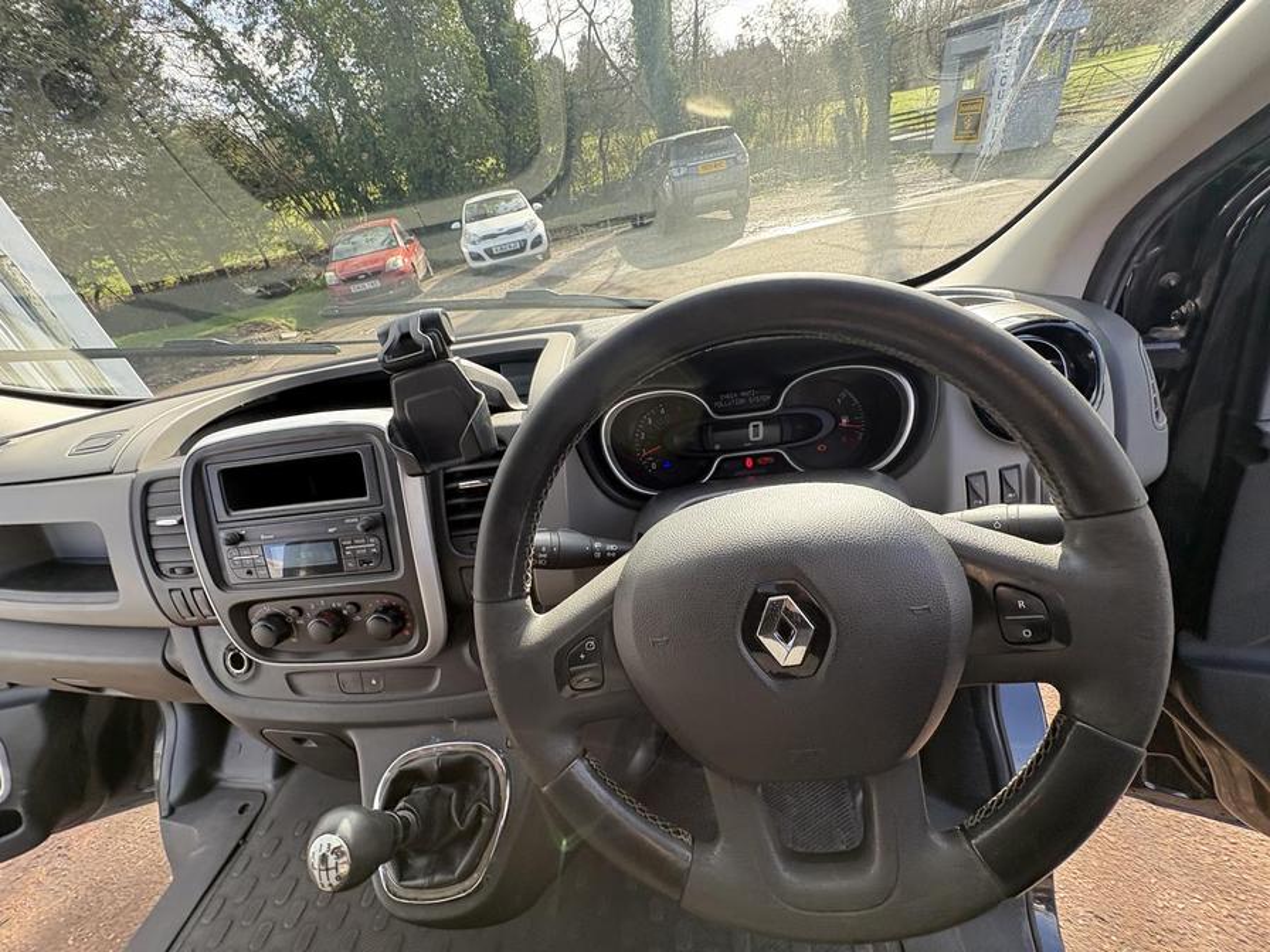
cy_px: 476
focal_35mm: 14
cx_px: 635
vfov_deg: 85.7
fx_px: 514
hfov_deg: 102.1
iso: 64
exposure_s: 1/124
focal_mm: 2.22
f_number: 2.2
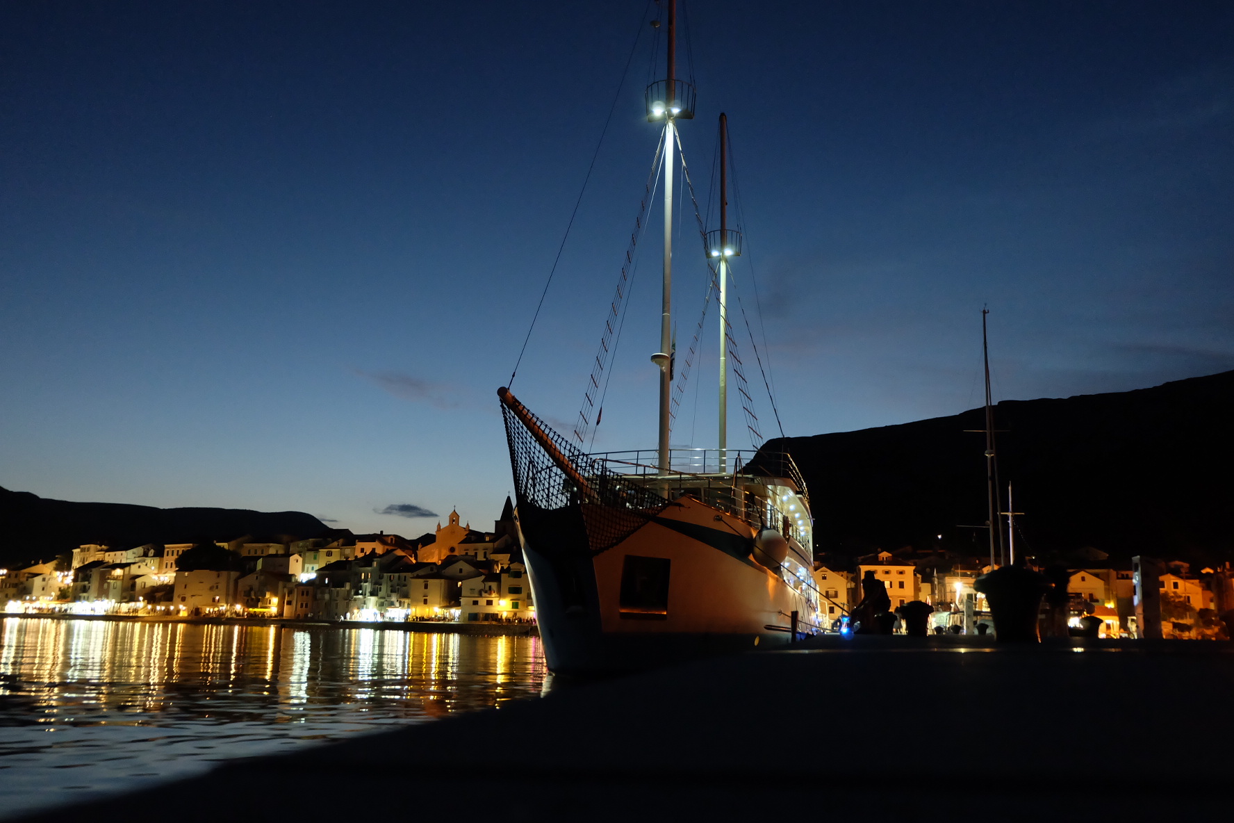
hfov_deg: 61.9
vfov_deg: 43.6
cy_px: 412
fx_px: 1028
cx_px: 617
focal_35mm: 30
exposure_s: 1/6.5
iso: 3200
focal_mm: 20.1
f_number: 3.8
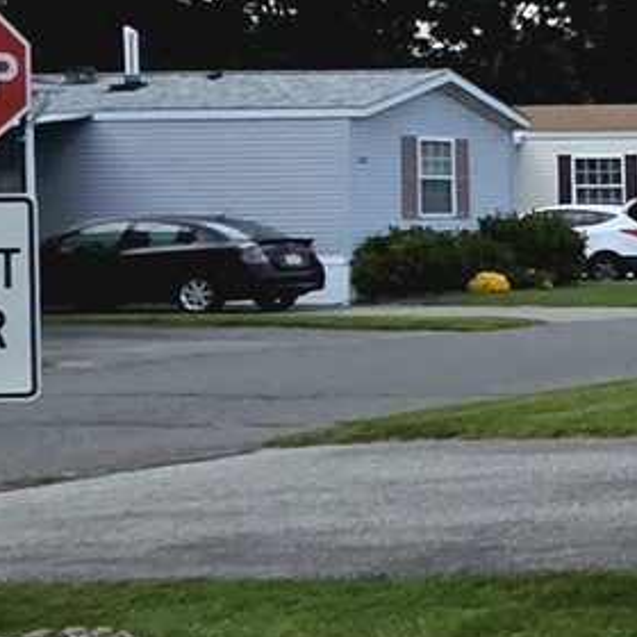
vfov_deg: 20.6
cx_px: 1736
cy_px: 230
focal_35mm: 84
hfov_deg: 12.6
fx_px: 1749
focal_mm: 2.2
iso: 50
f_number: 2.2
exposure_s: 1/1250
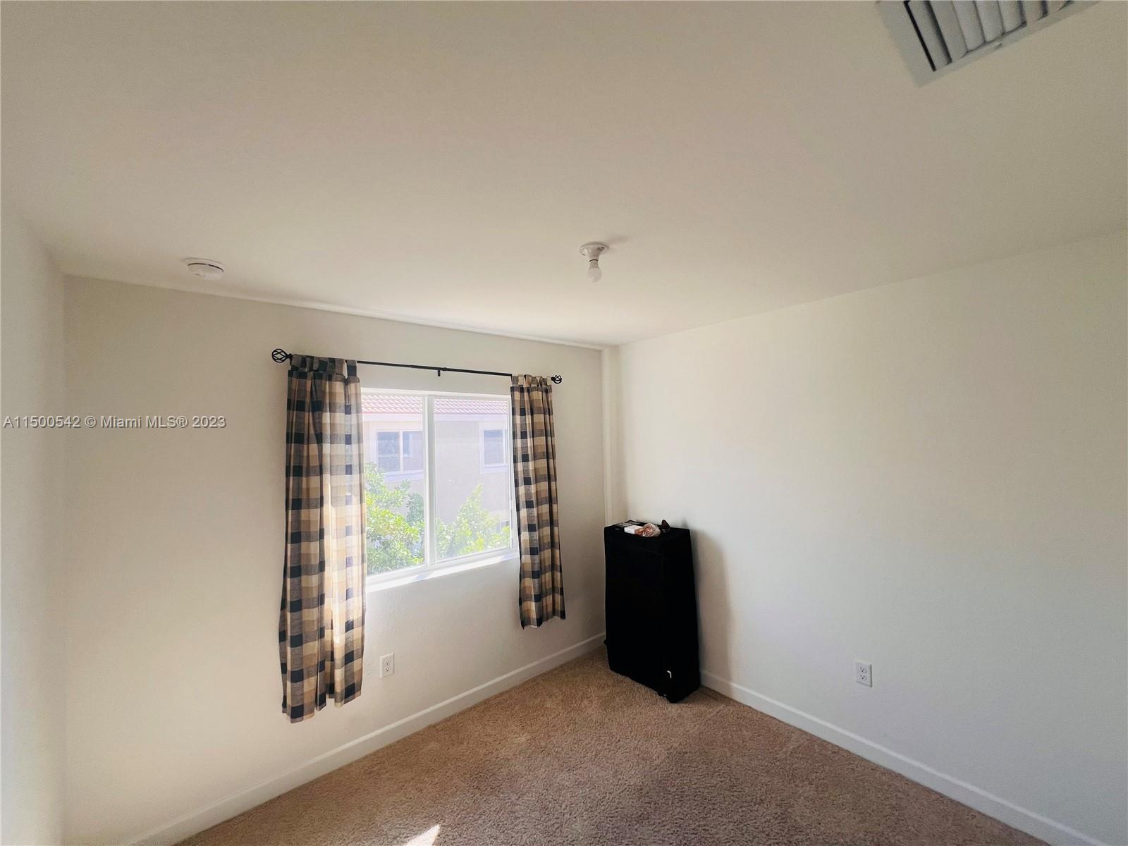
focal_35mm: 13
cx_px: 564
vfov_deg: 89.9
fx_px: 424
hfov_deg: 106.2
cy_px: 423
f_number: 1.8
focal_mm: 1.57
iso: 32
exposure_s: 1/99
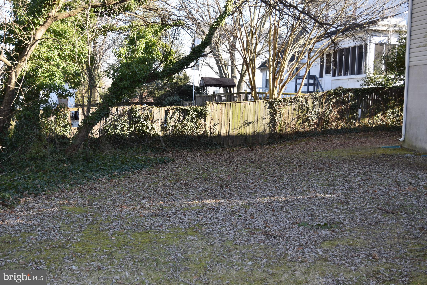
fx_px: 551
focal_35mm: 46
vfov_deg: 28.9
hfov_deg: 42.3
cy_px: 142
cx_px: 214
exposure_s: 1/125
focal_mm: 31
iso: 140
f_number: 5.6
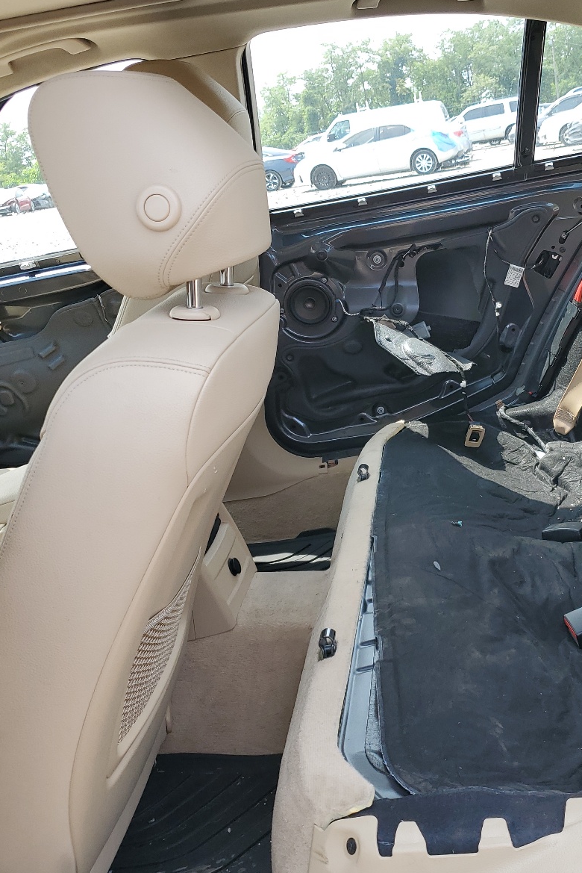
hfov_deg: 35.2
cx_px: 434
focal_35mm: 37
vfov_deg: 51.9
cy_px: 446
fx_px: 897
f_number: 1.5
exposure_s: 1/500
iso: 50
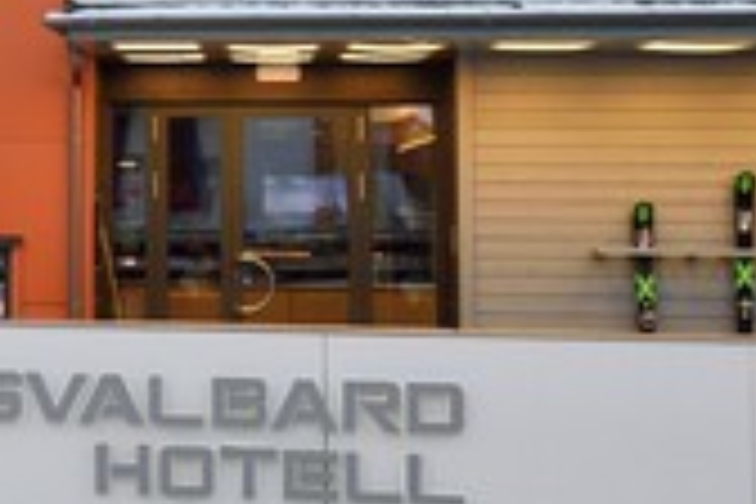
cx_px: 140
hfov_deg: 23.5
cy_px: 27
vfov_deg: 15.8
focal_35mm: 85
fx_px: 1785
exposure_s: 1/160
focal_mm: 34
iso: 400
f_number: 4
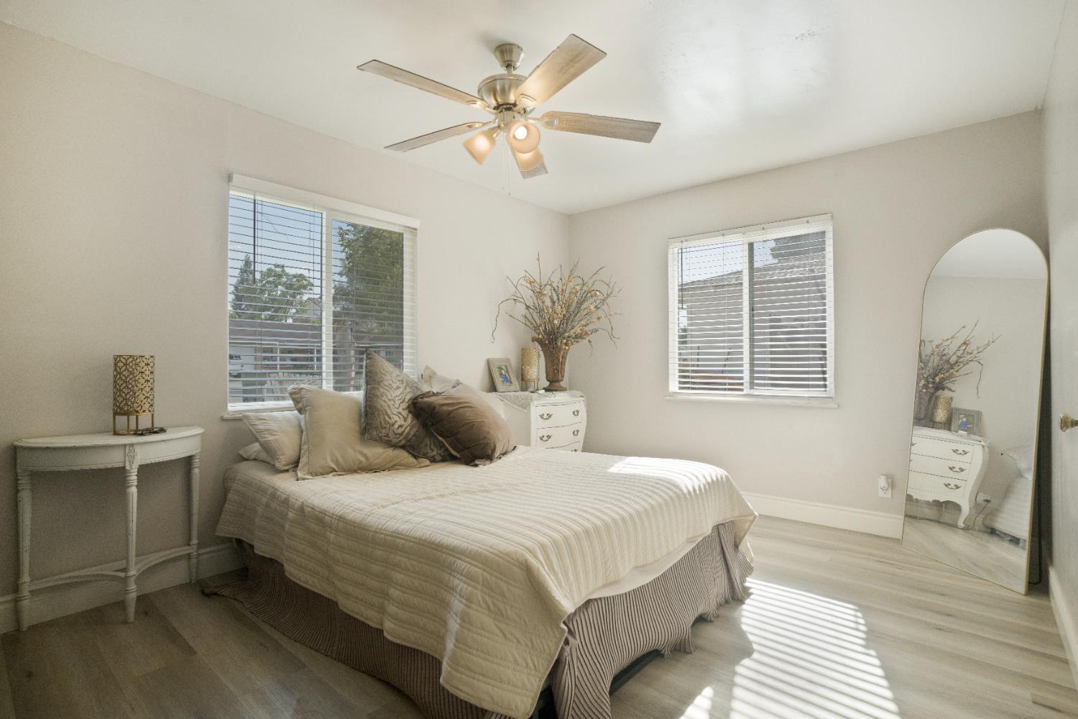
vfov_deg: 70.4
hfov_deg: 93.3
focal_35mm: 17
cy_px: 360
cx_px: 539
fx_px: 509
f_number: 8
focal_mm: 17
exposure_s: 1/60
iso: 1000
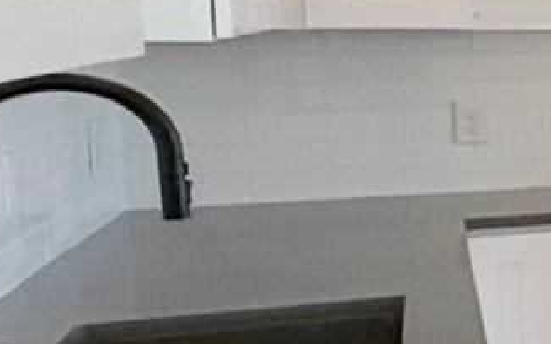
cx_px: 1673
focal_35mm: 93
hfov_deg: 11.4
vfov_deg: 14.0
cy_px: 116
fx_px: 1396
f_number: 2.2
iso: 50
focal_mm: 2.22
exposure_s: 1/152
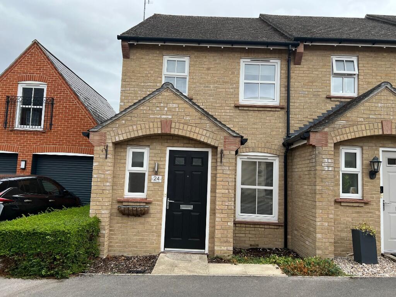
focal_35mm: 26
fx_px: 297
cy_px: 148
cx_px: 198
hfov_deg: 67.3
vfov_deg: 53.1
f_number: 1.5
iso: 50
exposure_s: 1/643
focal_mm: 5.7
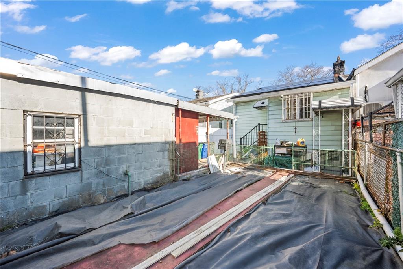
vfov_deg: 81.2
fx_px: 157
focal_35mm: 14
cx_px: 202
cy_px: 134
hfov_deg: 104.3
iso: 100
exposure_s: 1/15
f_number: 11
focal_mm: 14
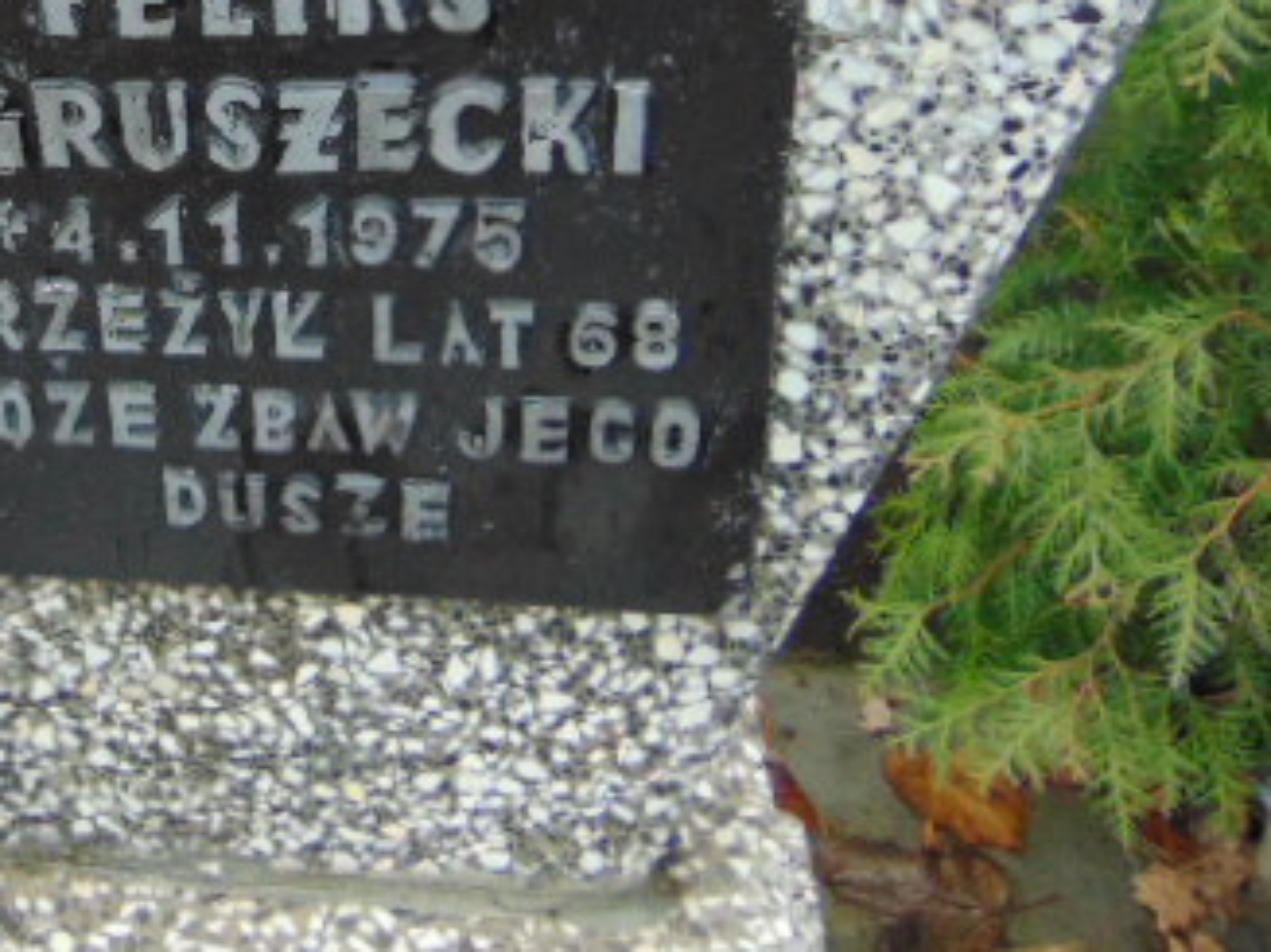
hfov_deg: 36.4
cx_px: 120
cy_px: 159
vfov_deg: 28.9
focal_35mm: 49
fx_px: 1798
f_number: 3
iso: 320
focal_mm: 4.5
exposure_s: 1/160
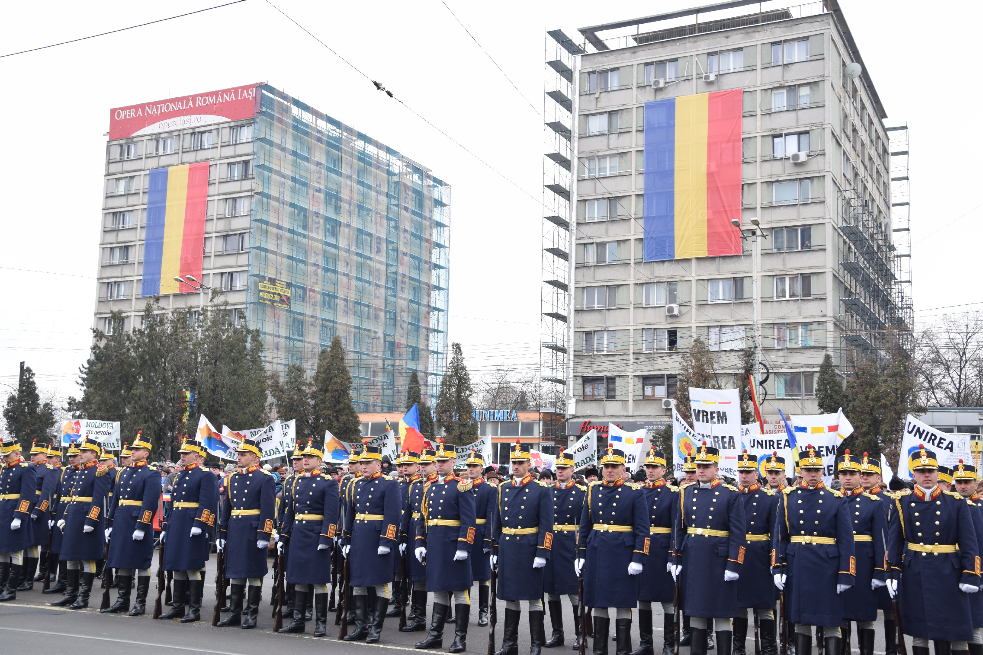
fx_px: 1065
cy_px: 328
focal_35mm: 39
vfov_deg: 34.2
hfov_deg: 49.6
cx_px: 492
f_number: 6.3
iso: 160
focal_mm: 26
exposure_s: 1/80
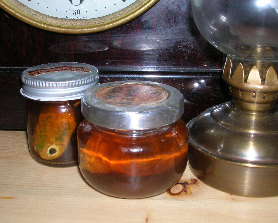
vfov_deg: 30.8
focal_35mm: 49
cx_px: 146
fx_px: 403
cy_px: 112
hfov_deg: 38.0
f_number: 5.4
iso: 50
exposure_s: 1/60.1
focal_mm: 7.7
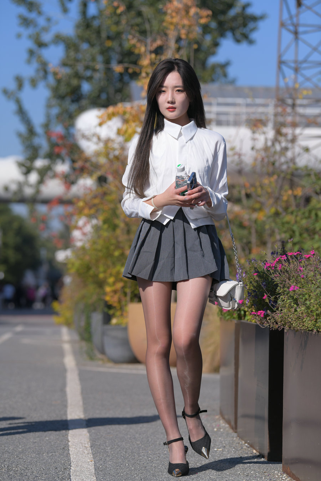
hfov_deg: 12.2
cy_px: 240
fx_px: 1498
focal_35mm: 112
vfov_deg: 18.3
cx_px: 160
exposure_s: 1/1600
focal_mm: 112
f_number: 4
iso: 100
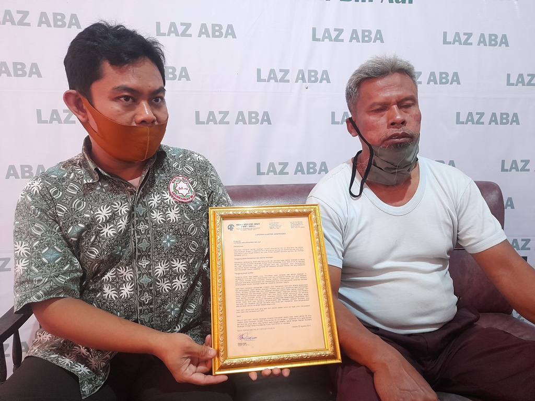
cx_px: 268
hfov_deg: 69.4
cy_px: 200
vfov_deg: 54.9
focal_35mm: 25
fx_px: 386
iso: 500
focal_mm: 4.6
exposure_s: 1/25
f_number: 2
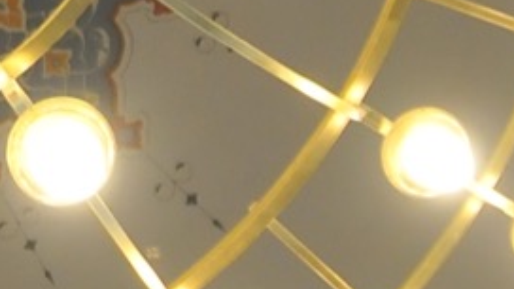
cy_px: -256
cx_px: -272
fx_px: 2549
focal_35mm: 187
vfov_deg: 6.3
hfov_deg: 11.0
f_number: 3.5
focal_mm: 18
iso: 800
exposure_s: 1/100
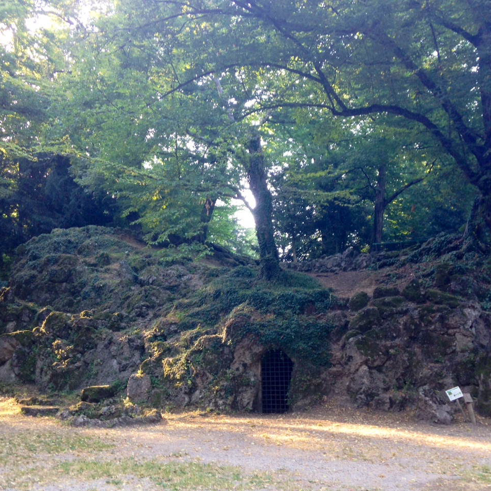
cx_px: 244
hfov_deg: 42.8
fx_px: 626
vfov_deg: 42.8
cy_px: 246
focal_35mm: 39
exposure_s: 1/30
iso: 64
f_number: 2.4
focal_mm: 4.12
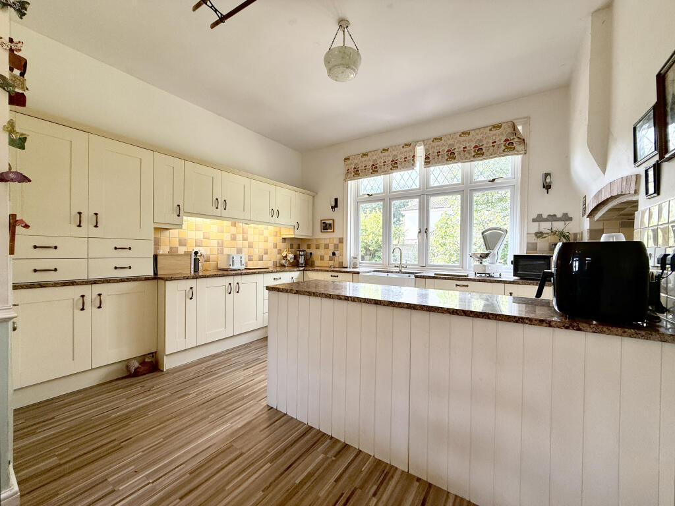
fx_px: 273
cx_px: 338
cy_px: 253
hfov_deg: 102.1
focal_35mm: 14
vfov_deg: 85.7
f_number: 2.2
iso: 80
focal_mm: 2.22
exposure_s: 1/99
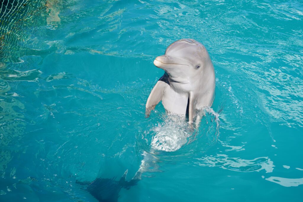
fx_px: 421
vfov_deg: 27.0
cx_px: 152
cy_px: 101
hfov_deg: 39.6
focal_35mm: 50
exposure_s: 1/250
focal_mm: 50
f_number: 5.6
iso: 100
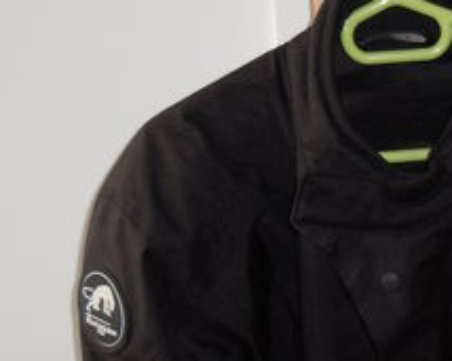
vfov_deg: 18.4
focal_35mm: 82
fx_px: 1096
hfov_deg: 22.8
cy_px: 312
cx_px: 391
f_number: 3.5
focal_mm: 5.4
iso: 200
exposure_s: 1/30
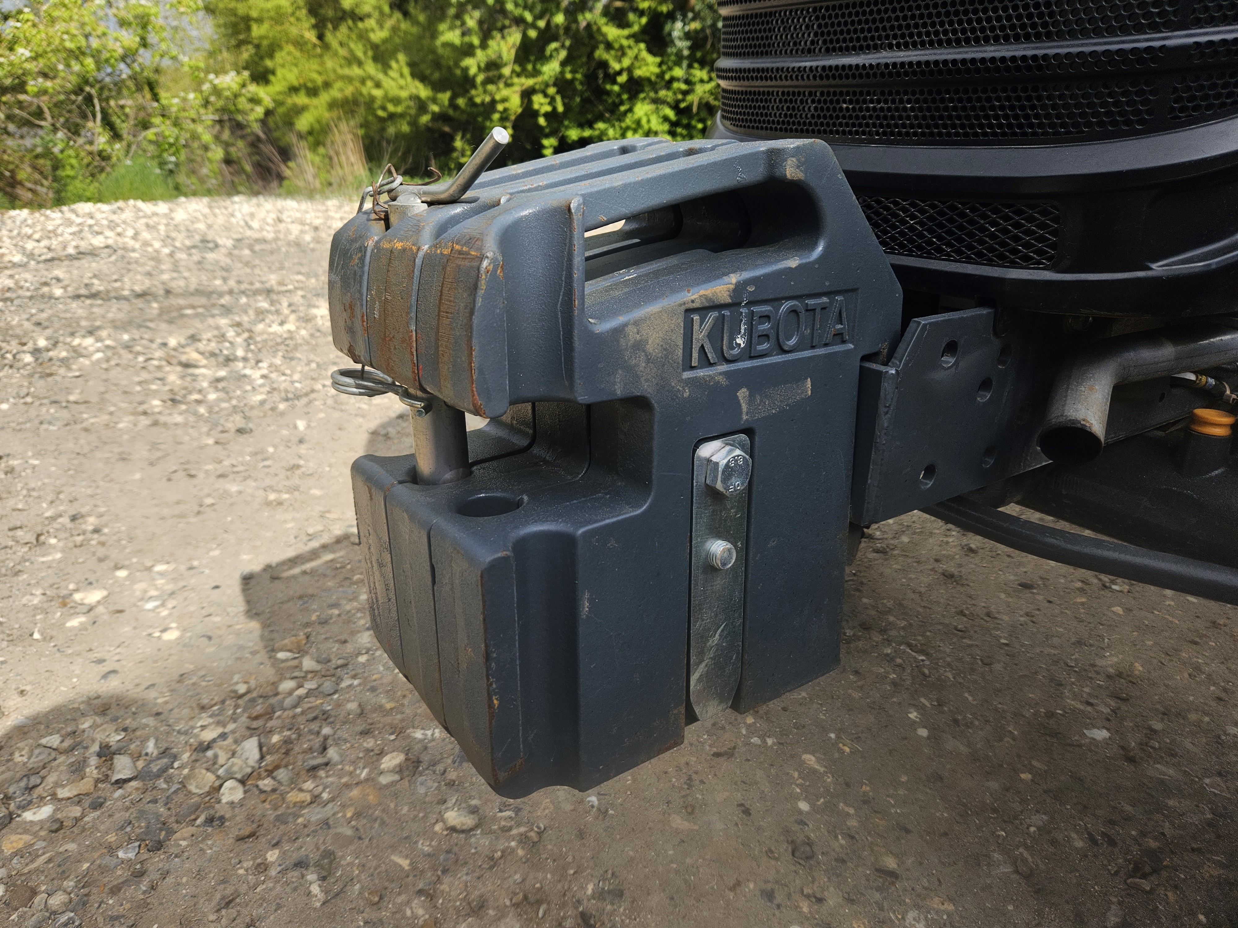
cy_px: 464
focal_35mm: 23
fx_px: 823
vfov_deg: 58.9
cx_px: 619
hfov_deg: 73.9
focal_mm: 5.4
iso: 25
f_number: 1.8
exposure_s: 1/1011
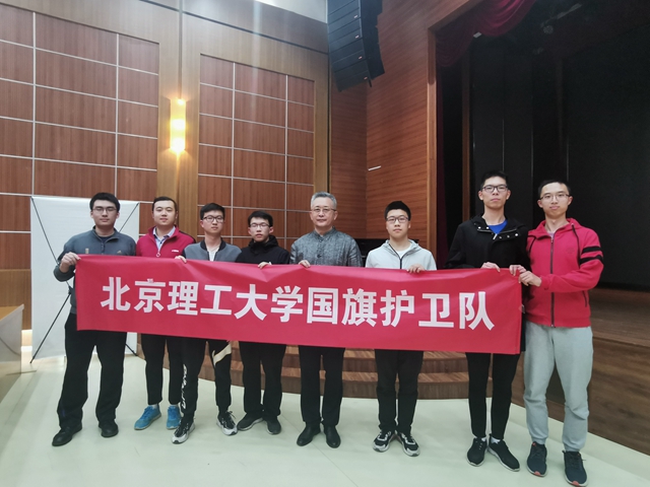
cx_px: 325
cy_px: 244
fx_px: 357
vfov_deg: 68.7
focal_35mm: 19
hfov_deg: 84.7
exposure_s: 1/25
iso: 500
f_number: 2.2
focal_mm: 2.26
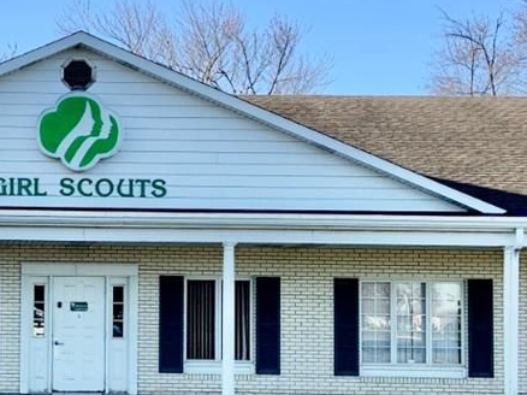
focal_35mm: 89
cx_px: 5
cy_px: 258
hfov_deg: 21.3
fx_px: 1354
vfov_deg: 16.5
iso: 25
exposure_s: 1/1076
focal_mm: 4.25
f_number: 1.8
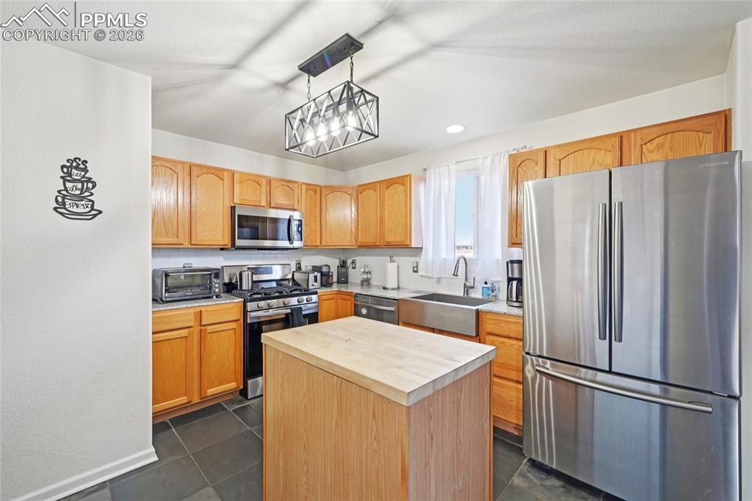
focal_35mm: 15
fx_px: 313
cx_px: 376
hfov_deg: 100.4
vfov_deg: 77.3
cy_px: 250
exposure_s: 1/13
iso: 800
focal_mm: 10
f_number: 8
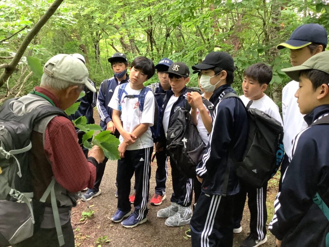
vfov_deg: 45.4
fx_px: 295
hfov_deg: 58.4
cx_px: 164
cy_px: 124
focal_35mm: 31
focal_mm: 3.3
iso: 200
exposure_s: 1/60
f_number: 2.4
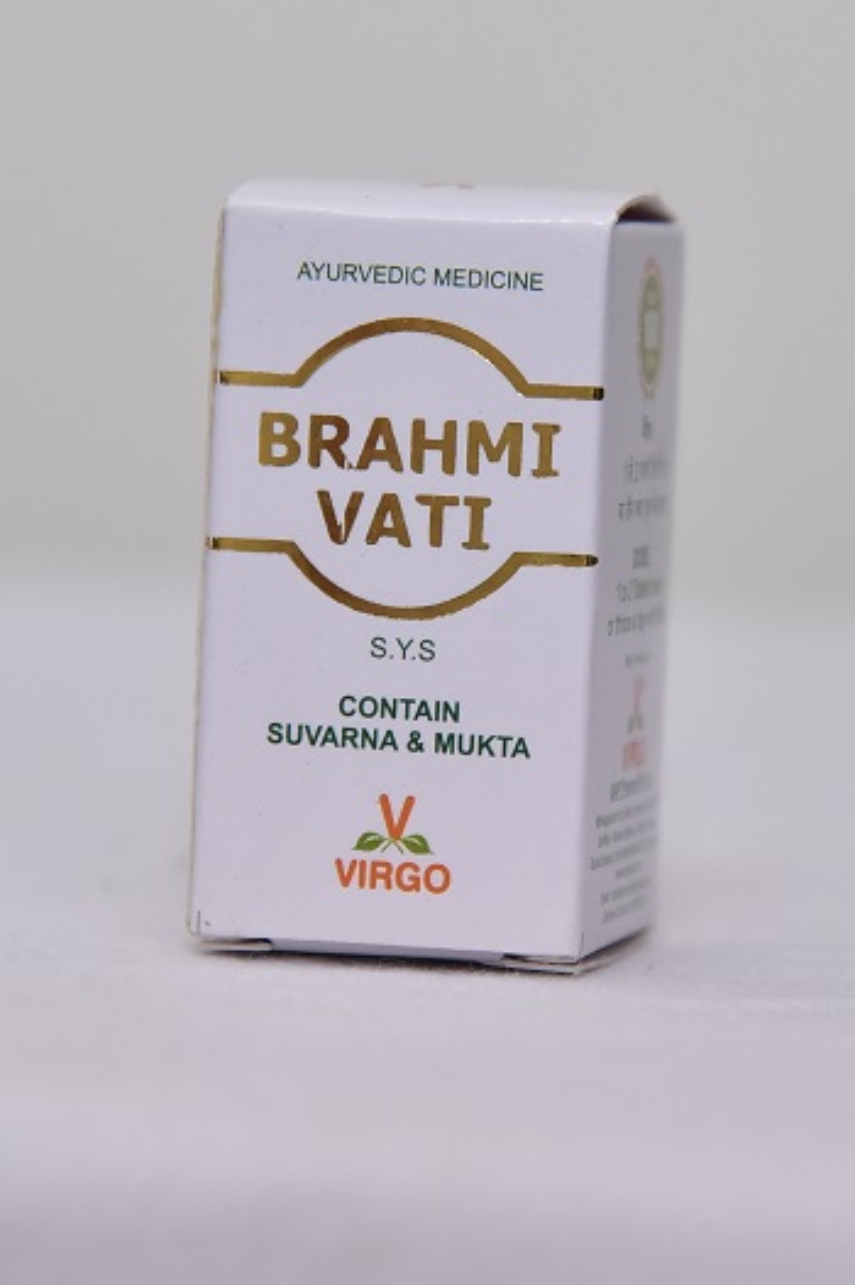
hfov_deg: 11.4
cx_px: 428
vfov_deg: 17.1
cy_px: 642
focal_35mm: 120
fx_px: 4280
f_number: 5
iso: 1600
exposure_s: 1/200
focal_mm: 120
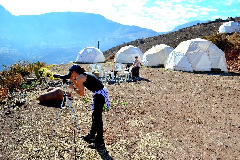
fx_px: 180
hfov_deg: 67.4
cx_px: 120
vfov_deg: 47.9
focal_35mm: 27
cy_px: 80
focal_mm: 18
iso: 100
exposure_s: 1/250
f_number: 8
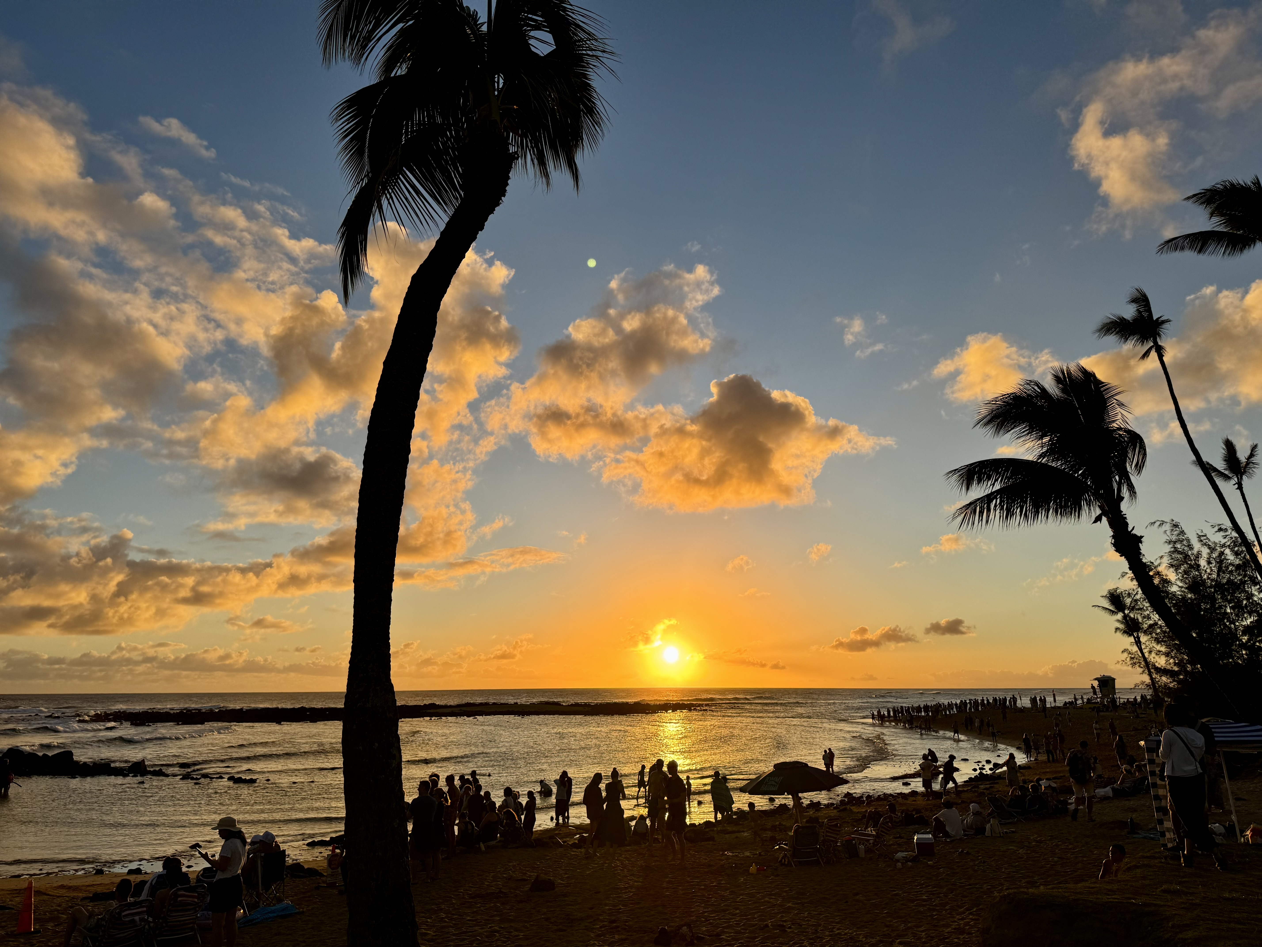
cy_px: 474
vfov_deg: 56.8
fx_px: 875
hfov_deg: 71.6
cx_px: 631
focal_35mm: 24
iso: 80
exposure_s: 1/4950
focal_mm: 6.76
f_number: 1.78
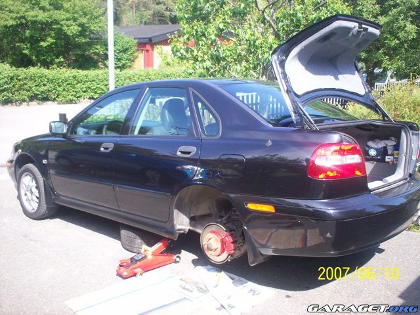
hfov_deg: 51.4
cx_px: 210
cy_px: 158
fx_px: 437
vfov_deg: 39.7
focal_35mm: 36
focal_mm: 6
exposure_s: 1/128
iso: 100
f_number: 4.5
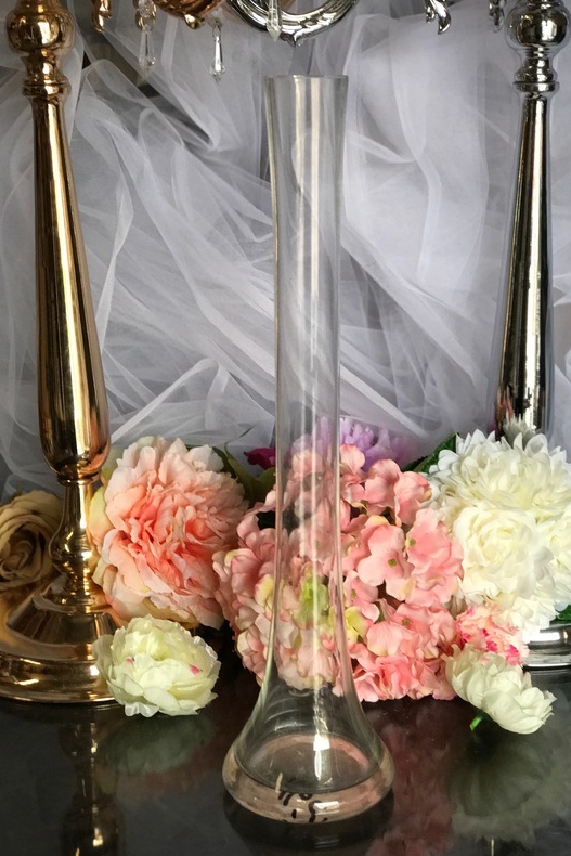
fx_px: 1427
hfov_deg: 22.6
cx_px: 304
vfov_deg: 33.4
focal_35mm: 60
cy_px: 428
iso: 100
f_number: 2.8
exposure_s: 1/50
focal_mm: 6.6
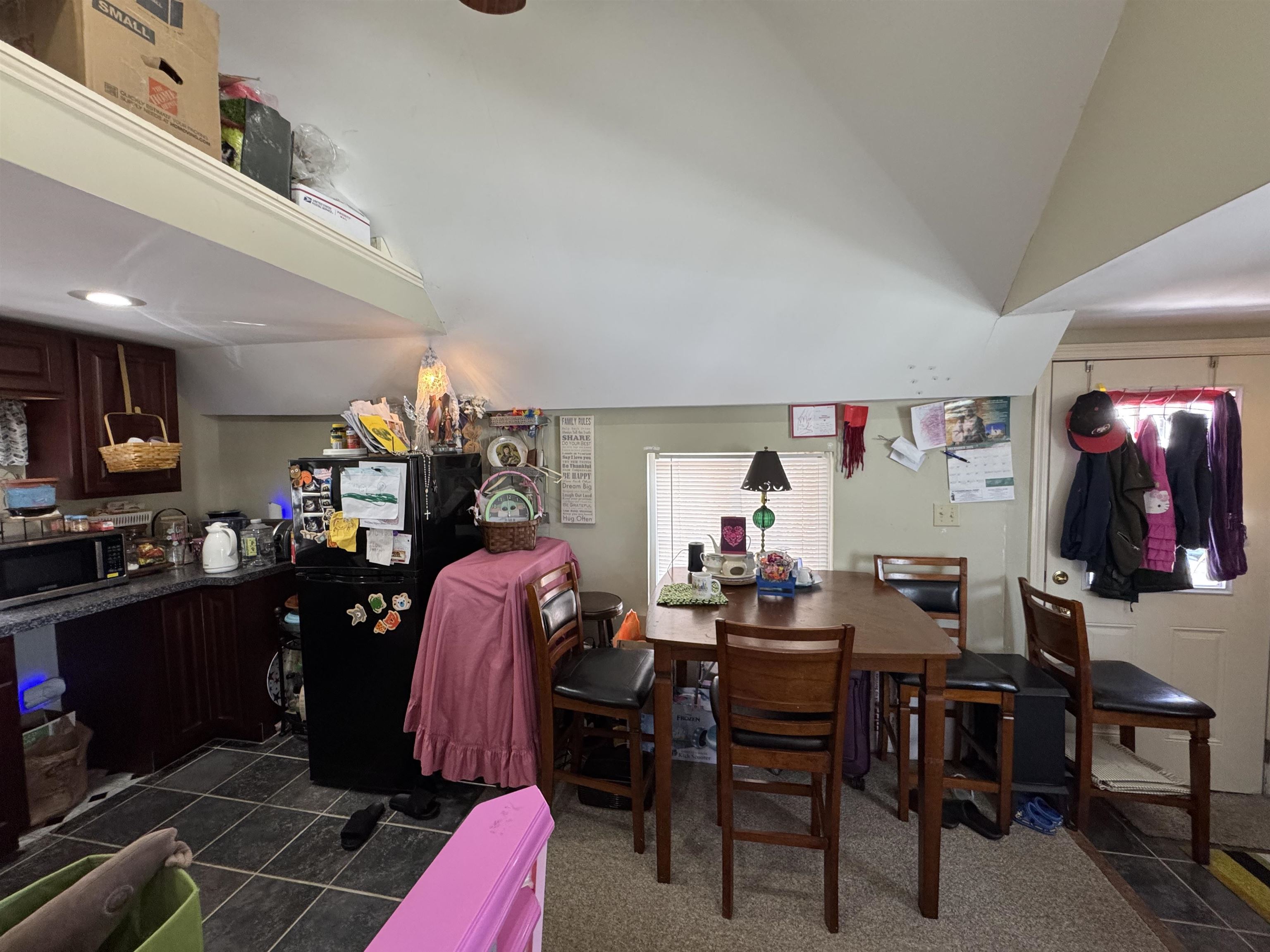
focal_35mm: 14
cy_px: 476
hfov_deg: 102.1
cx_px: 635
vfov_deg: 85.7
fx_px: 514
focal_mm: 2.22
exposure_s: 1/120
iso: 320
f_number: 2.2
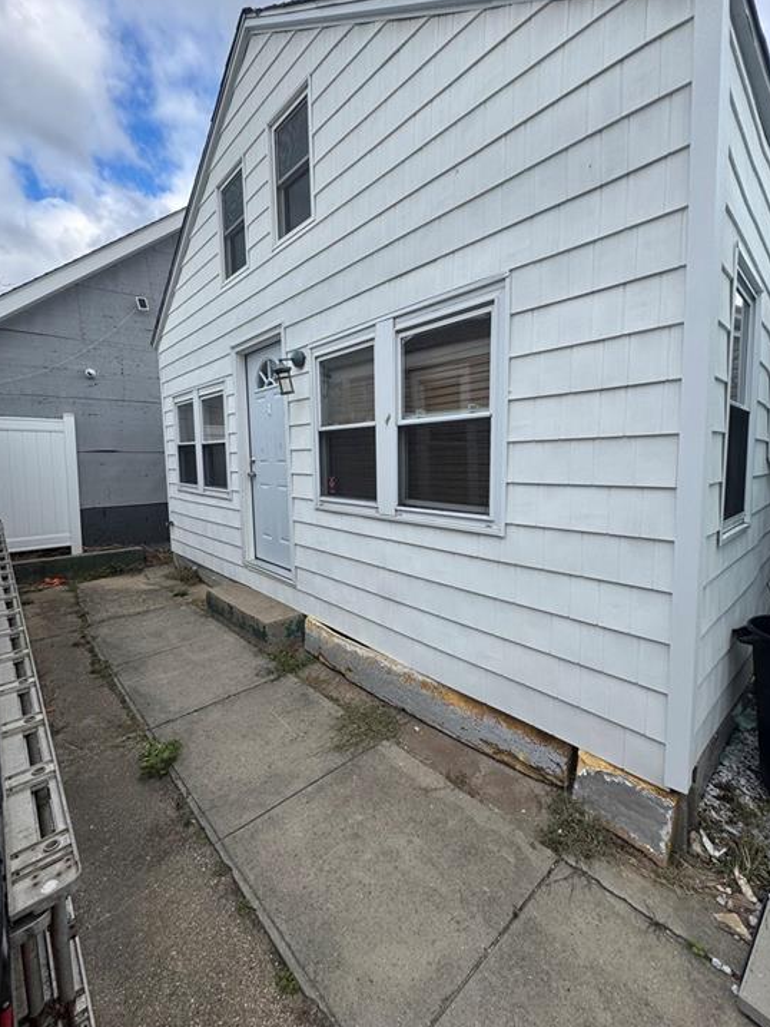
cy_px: 500
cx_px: 398
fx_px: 445
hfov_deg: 81.7
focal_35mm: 15
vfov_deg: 98.1
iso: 40
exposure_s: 1/399
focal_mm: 2.22
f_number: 2.2
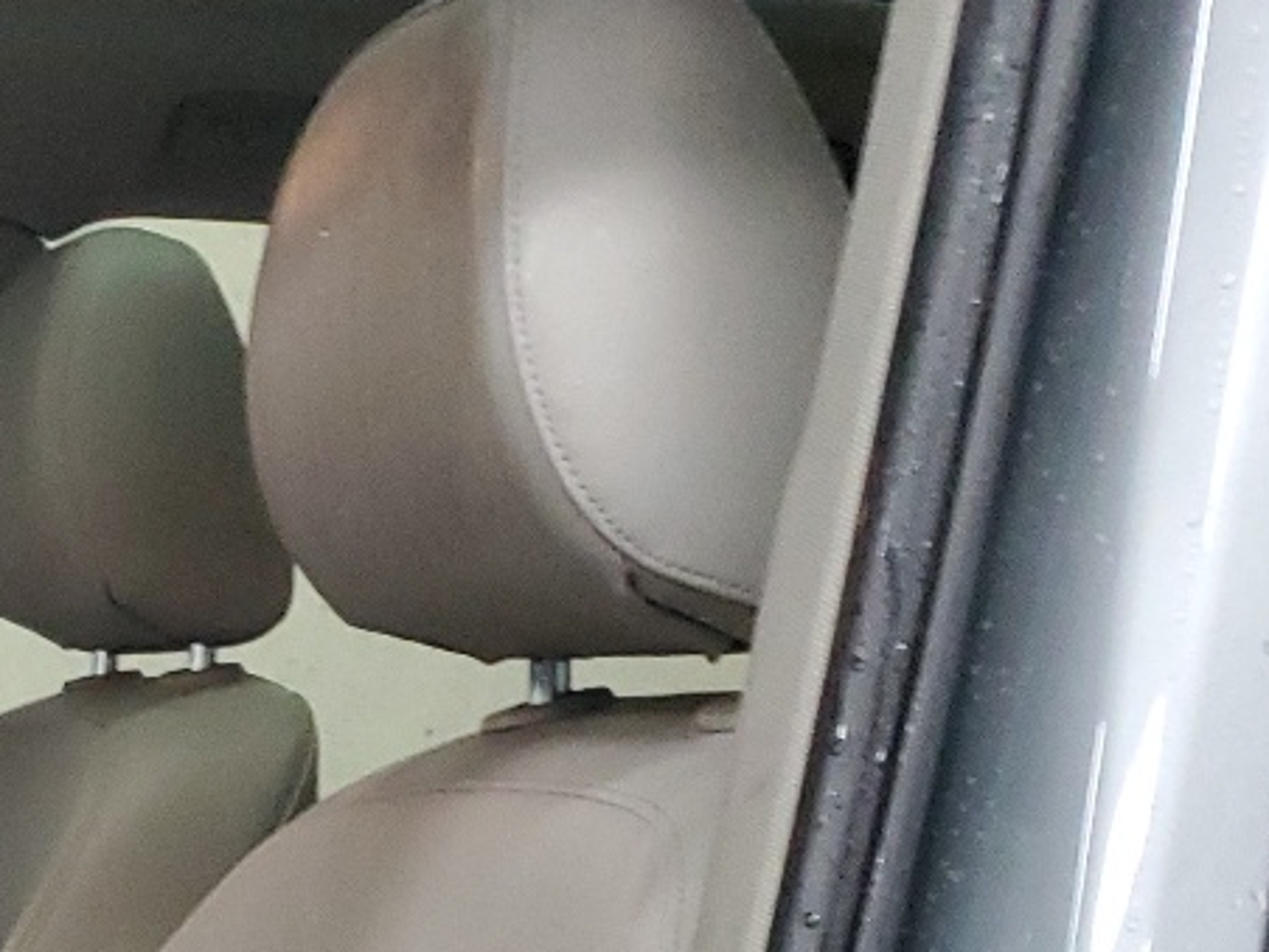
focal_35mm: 92
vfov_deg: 14.4
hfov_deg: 19.0
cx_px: -584
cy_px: 1620
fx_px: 3373
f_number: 1.5
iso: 404
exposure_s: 1/60.2
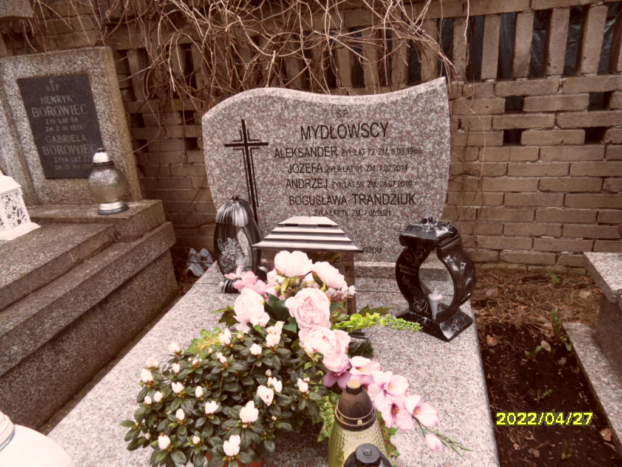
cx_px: 311
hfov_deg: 71.6
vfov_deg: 56.8
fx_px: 431
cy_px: 234
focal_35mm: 24
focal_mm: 3.9
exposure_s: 1/125
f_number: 3.2
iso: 80
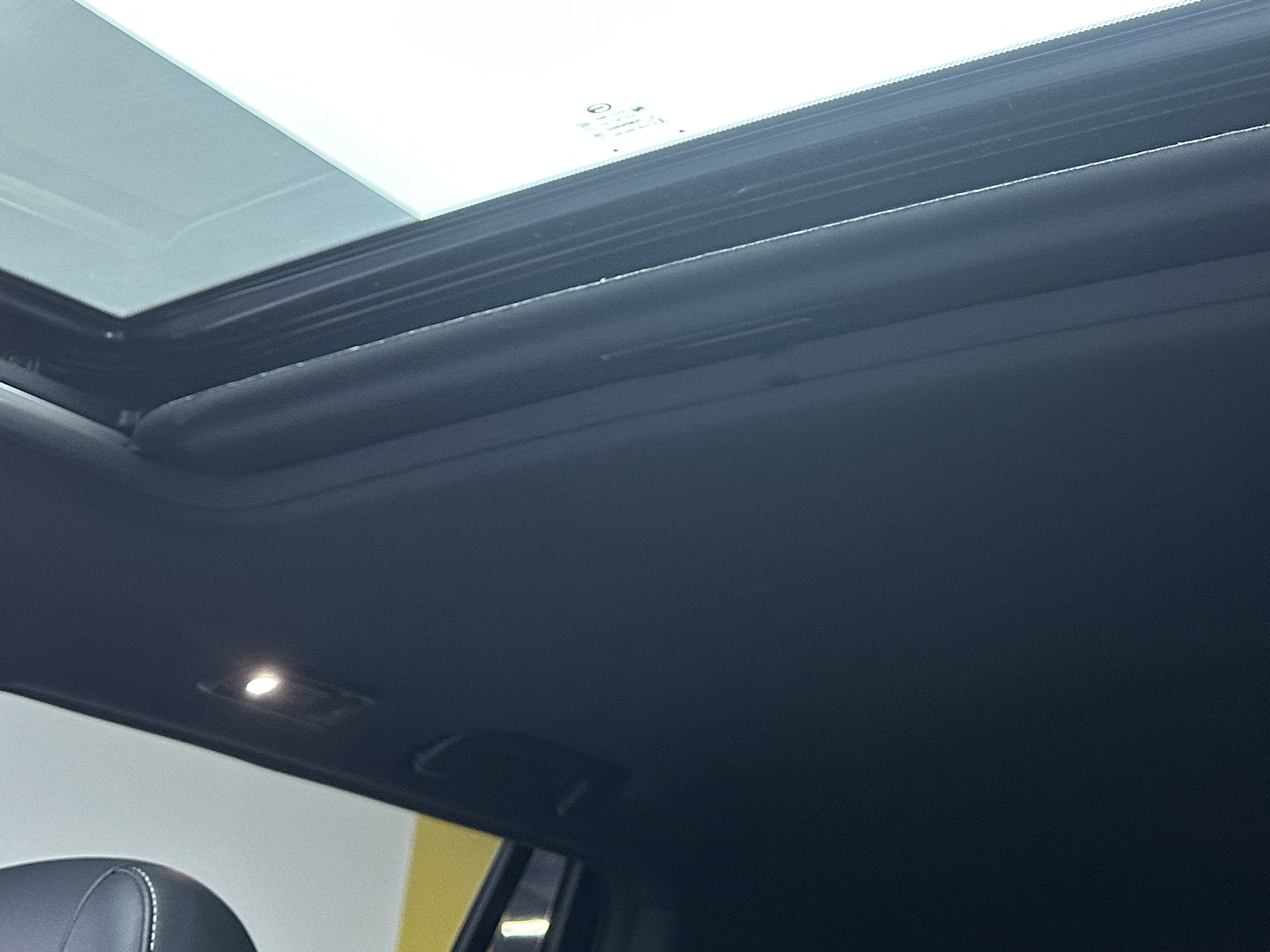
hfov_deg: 36.0
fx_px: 1944
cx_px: 773
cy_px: 154
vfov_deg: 26.8
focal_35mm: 53
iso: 200
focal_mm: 6.86
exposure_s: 1/50
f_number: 1.78
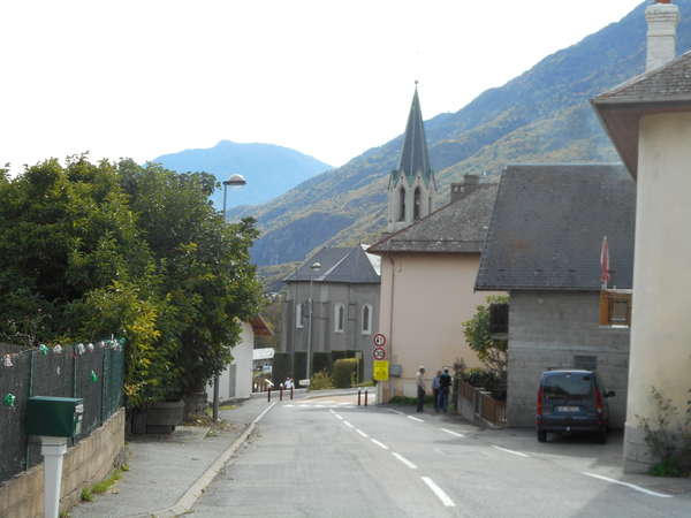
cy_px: 259
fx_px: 1018
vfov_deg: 28.6
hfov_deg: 37.5
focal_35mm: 51
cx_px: 346
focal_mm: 9.1
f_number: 4.9
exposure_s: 1/200
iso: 80
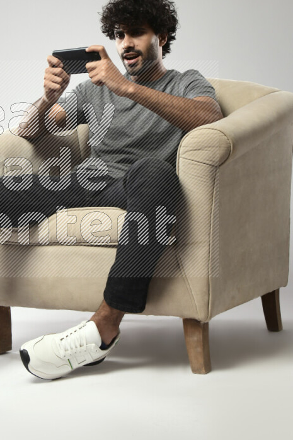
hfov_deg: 24.2
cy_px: 169
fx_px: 672
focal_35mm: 55
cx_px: 61
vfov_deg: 36.1
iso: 400
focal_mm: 32
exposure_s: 1/125
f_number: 5
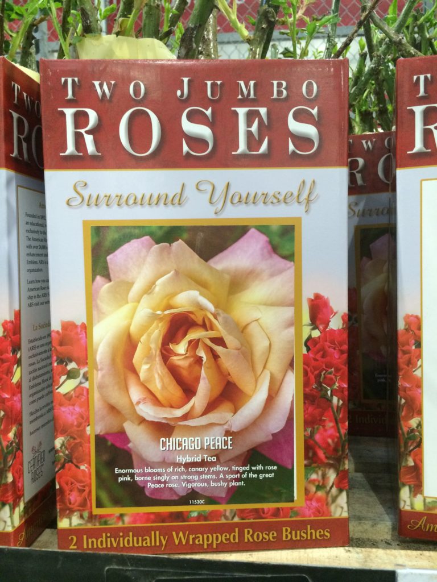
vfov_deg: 61.7
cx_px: 218
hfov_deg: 48.2
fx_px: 488
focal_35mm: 29
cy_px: 291
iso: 160
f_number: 2.2
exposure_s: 1/30
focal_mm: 4.15
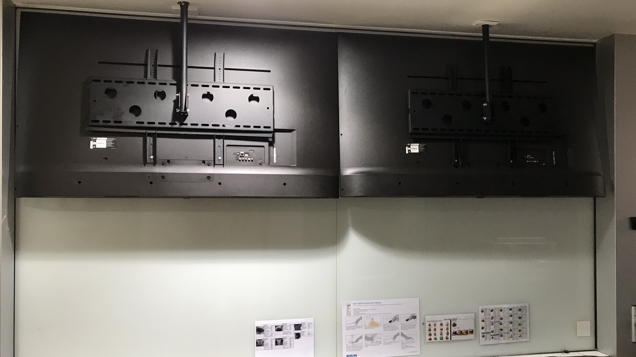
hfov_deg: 62.6
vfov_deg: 37.7
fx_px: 523
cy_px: 205
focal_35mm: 31
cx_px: 321
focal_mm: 3.99
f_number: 1.8
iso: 32
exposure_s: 1/25
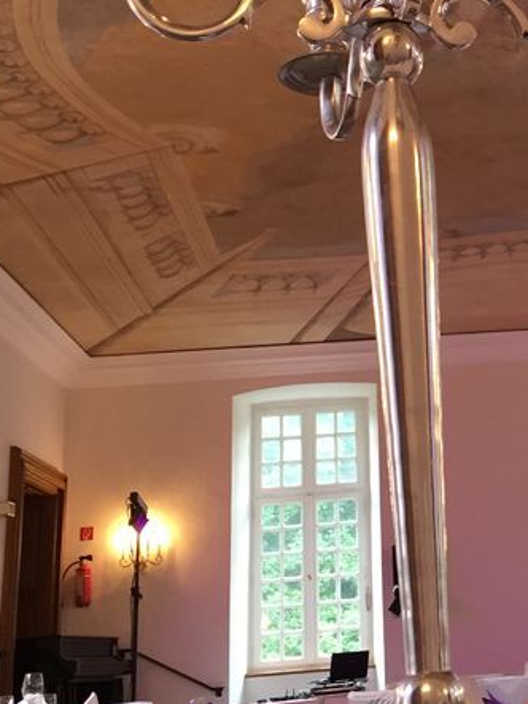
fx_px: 1363
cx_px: 514
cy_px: 153
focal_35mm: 67
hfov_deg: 21.2
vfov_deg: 28.4
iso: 125
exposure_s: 1/33
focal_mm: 4.15
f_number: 2.2
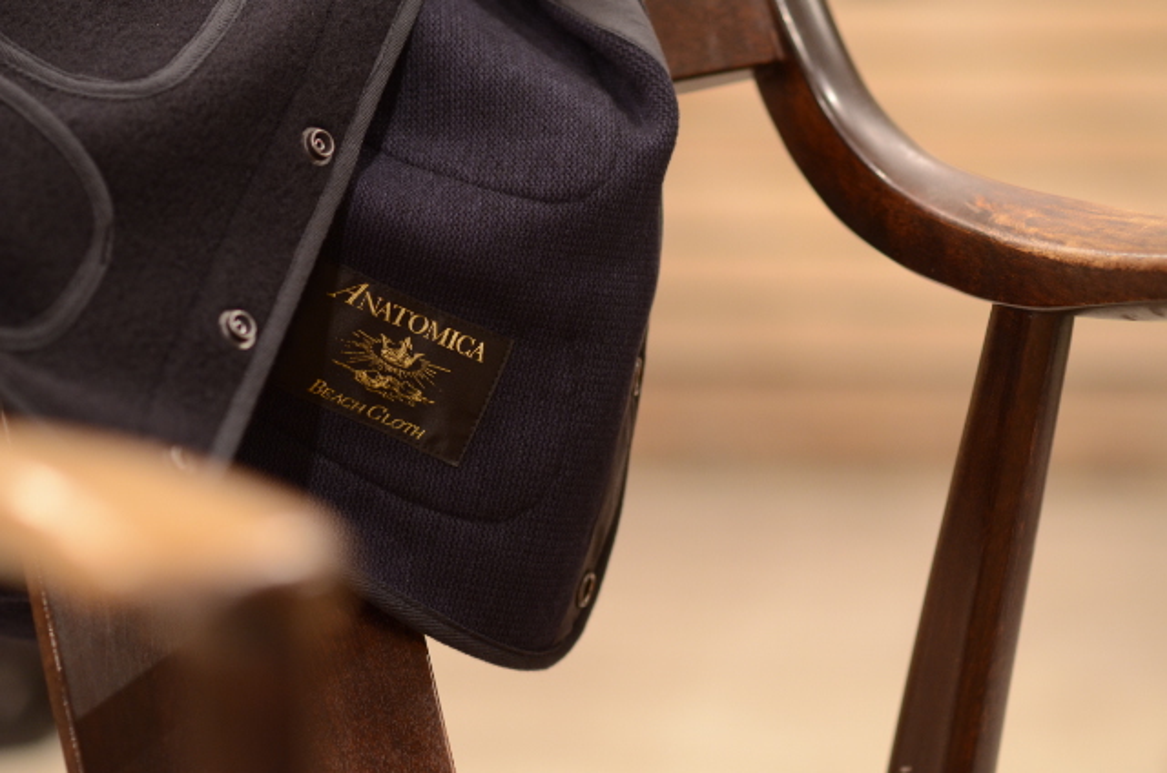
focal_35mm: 128
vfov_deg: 10.7
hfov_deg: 16.1
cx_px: 584
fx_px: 4125
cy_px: 386
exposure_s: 1/40
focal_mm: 85
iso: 800
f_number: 2.2
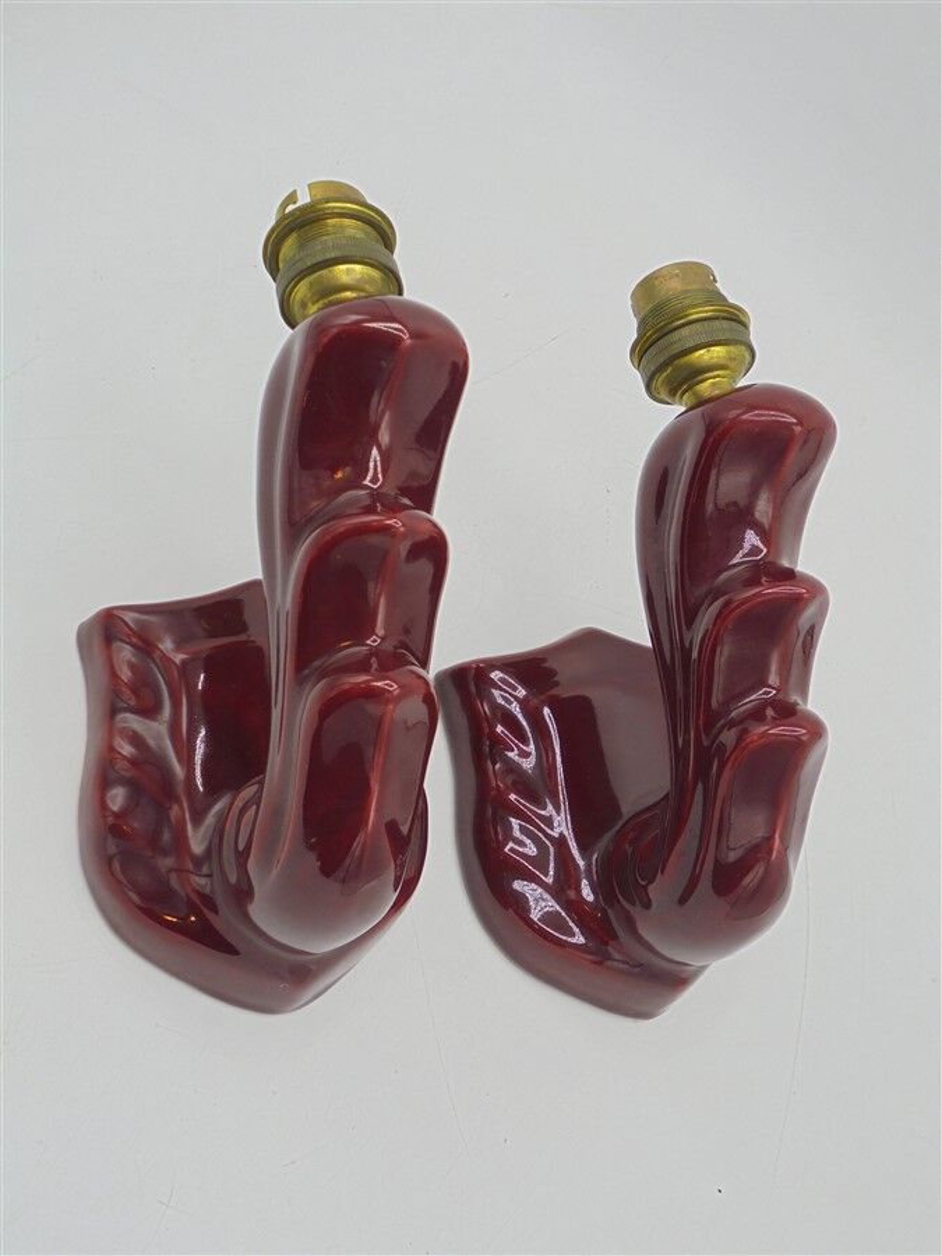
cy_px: 628
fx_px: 1379
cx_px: 471
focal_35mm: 38
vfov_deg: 49.0
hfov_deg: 37.7
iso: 100
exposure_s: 1/60
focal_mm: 6.9
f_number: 4.2
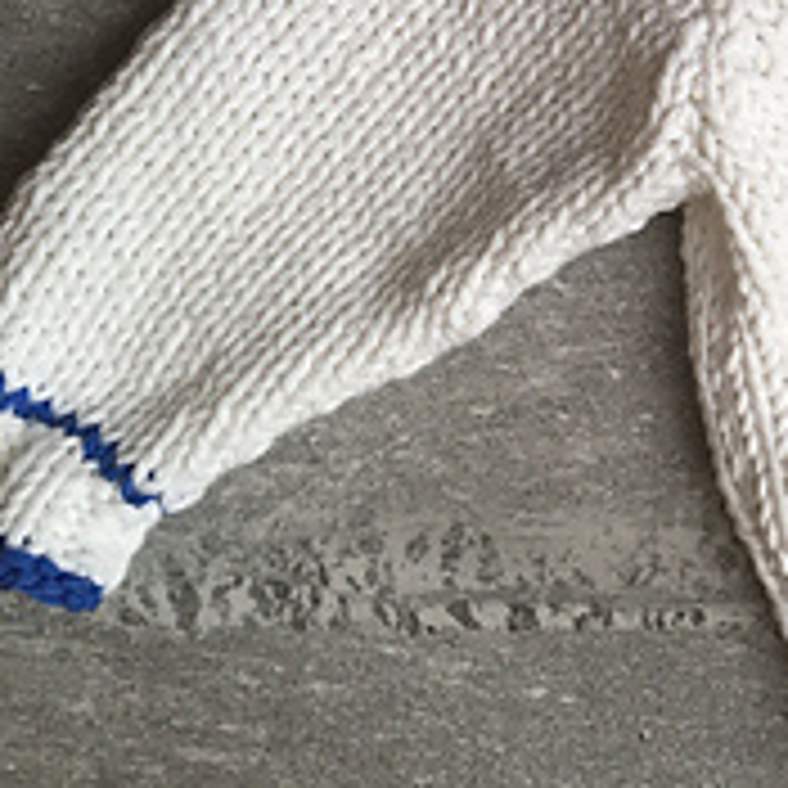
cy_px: 14
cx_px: 1283
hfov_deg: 16.4
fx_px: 2421
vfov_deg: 18.1
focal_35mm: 94
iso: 25
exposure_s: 1/120
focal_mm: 4.15
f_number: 2.2
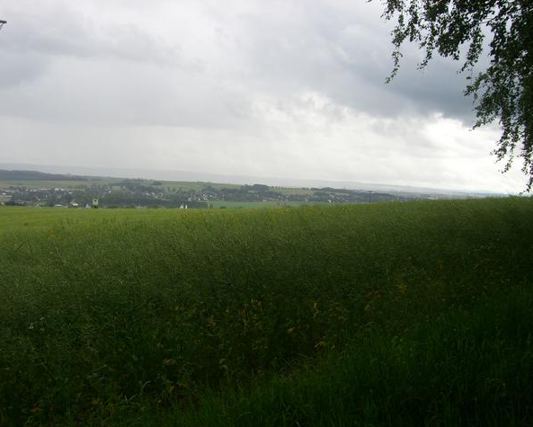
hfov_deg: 45.8
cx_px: 271
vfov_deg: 37.4
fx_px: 631
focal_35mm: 40
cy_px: 215
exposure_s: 1/250
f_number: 4.3
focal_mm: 6.2
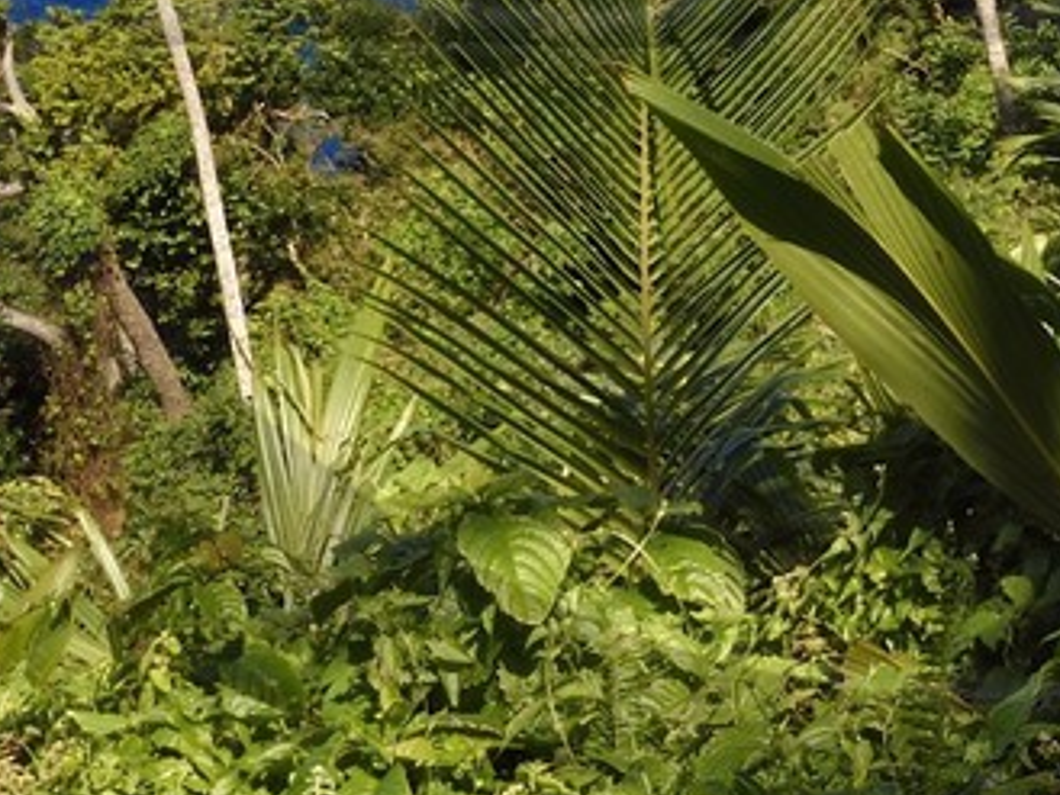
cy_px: -480
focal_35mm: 112
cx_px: 1034
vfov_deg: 12.4
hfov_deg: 17.2
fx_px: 3431
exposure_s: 1/125
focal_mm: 24
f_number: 20
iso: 200
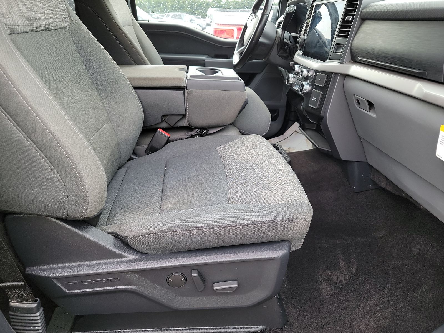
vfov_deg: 56.8
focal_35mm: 24
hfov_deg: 71.6
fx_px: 308
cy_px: 166
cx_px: 222
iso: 155
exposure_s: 1/59
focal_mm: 6.7
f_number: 1.8
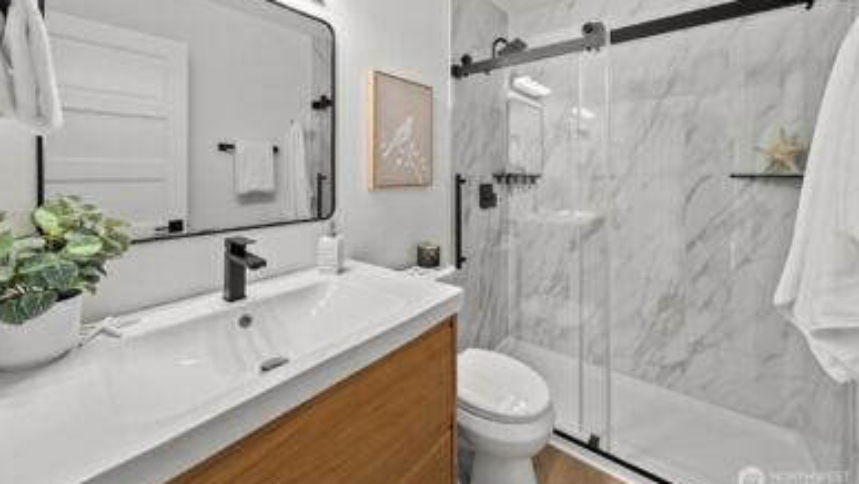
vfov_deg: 77.9
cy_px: 203
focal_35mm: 13
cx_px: 422
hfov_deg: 110.8
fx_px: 296
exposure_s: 1/6
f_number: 7.1
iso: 1000
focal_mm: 12
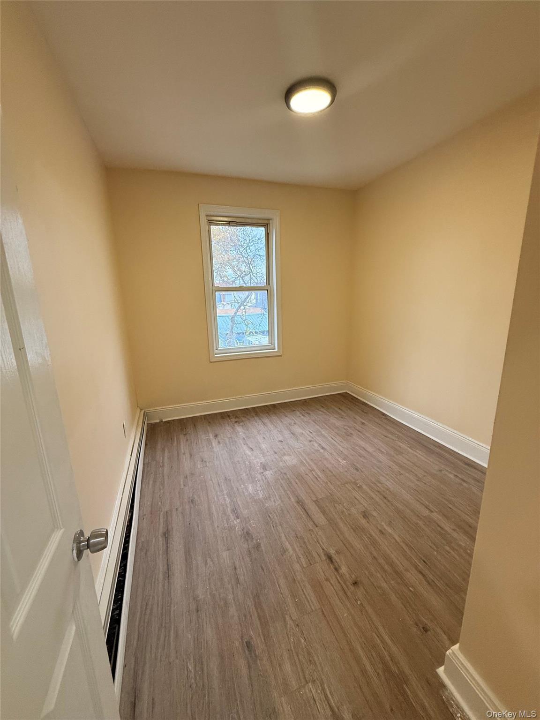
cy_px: 360
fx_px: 291
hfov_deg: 85.7
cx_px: 270
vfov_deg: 102.1
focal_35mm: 14
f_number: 2.2
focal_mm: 2.22
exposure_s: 1/120
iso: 250
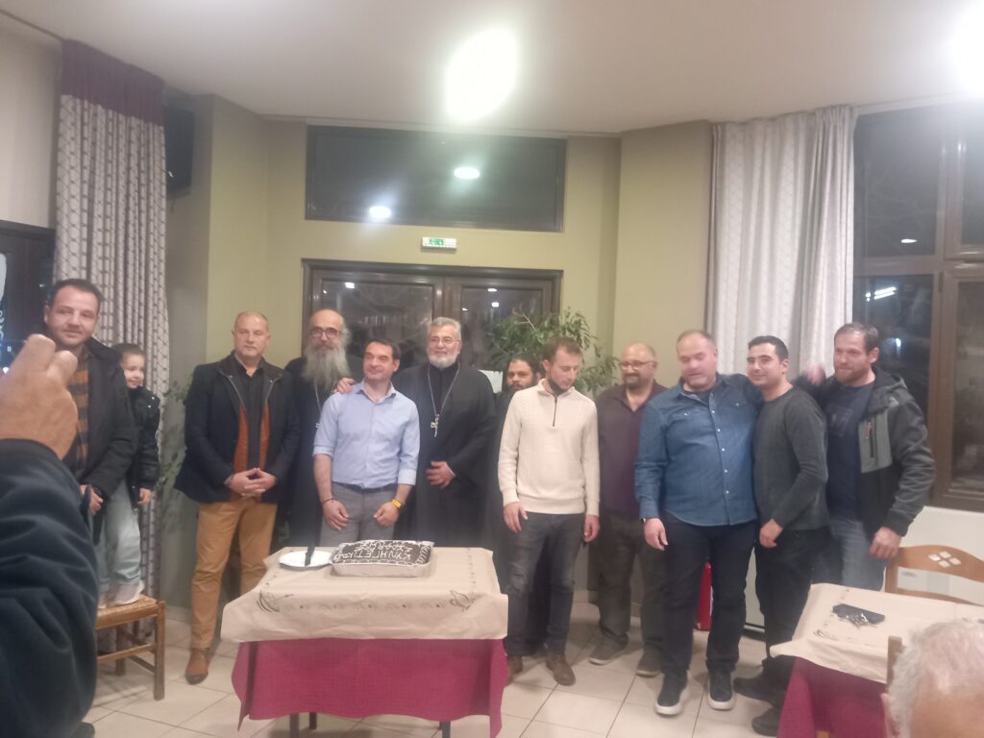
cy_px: 369
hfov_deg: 65.3
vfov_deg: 51.4
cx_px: 492
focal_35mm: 27
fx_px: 768
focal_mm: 4
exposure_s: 1/25
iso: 500
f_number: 1.8
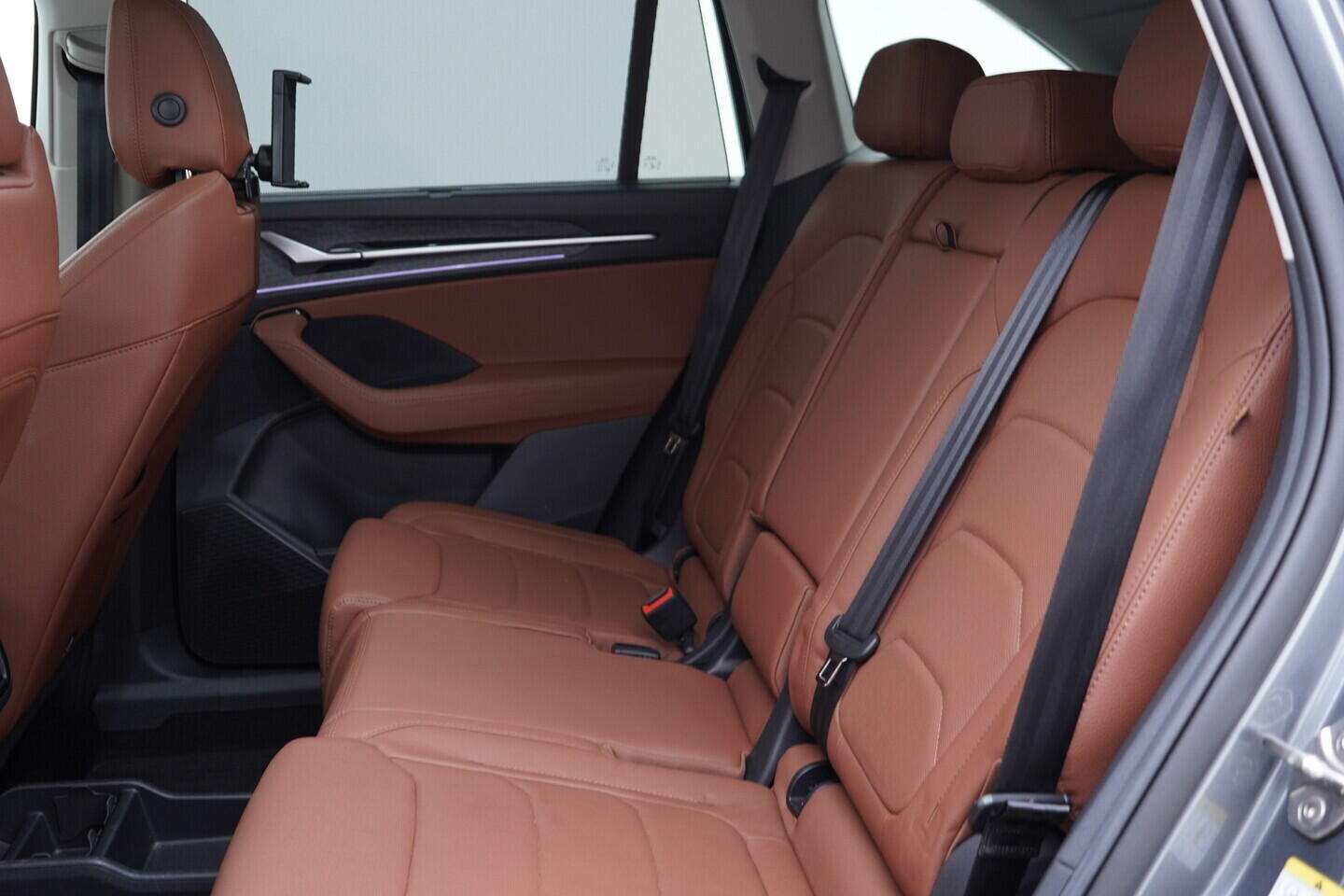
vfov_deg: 36.9
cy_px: 448
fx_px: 1344
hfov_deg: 53.1
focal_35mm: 36
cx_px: 672
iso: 400
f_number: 2.8
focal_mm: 24
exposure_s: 1/40
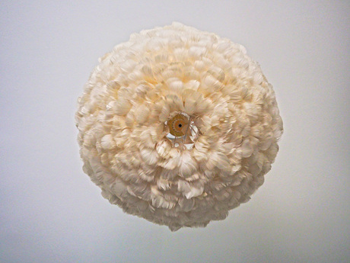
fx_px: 768
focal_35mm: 76
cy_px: 132
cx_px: 175
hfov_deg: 25.7
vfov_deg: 19.4
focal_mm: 38
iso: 640
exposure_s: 1/250
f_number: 2.8
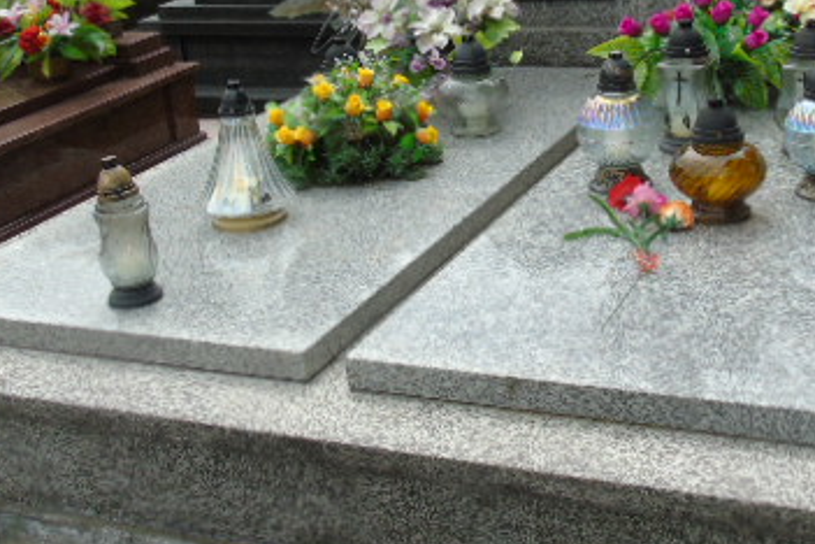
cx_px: 527
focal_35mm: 55
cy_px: 163
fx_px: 1245
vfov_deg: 24.4
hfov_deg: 36.0
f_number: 3.6
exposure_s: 1/640
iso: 80
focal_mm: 5.2
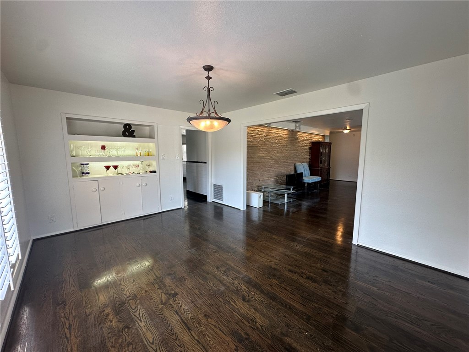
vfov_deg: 85.7
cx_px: 234
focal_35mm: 14
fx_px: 190
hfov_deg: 102.1
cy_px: 176
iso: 100
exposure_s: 1/120
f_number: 2.2
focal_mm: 2.22
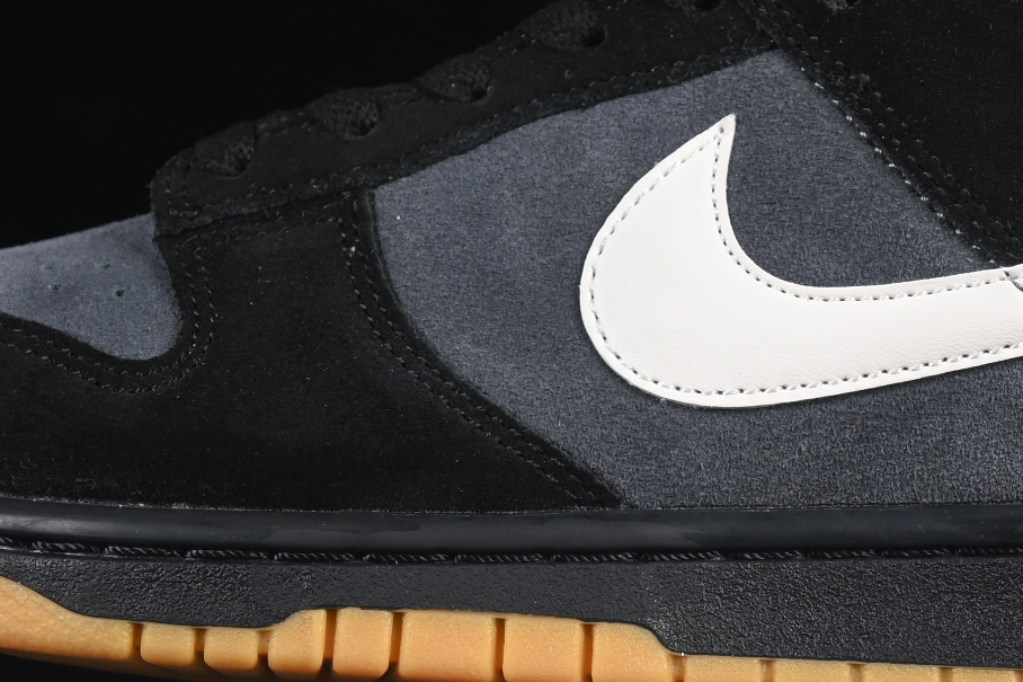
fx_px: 6534
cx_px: 696
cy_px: 61
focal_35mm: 230
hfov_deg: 8.9
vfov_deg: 6.0
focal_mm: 50
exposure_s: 1/50
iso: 160
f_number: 6.3
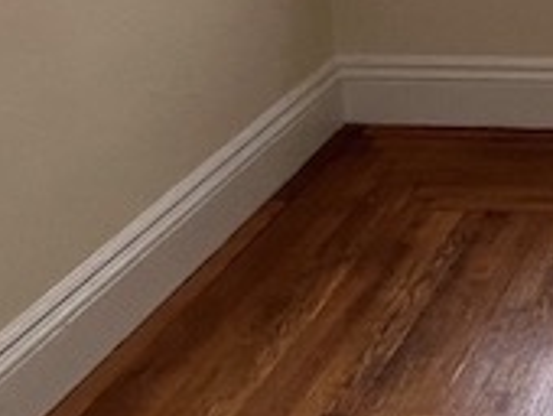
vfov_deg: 20.5
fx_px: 976
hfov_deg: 23.0
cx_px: 904
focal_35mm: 61
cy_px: -211
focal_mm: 1.57
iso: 50
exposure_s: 1/120
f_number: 1.8
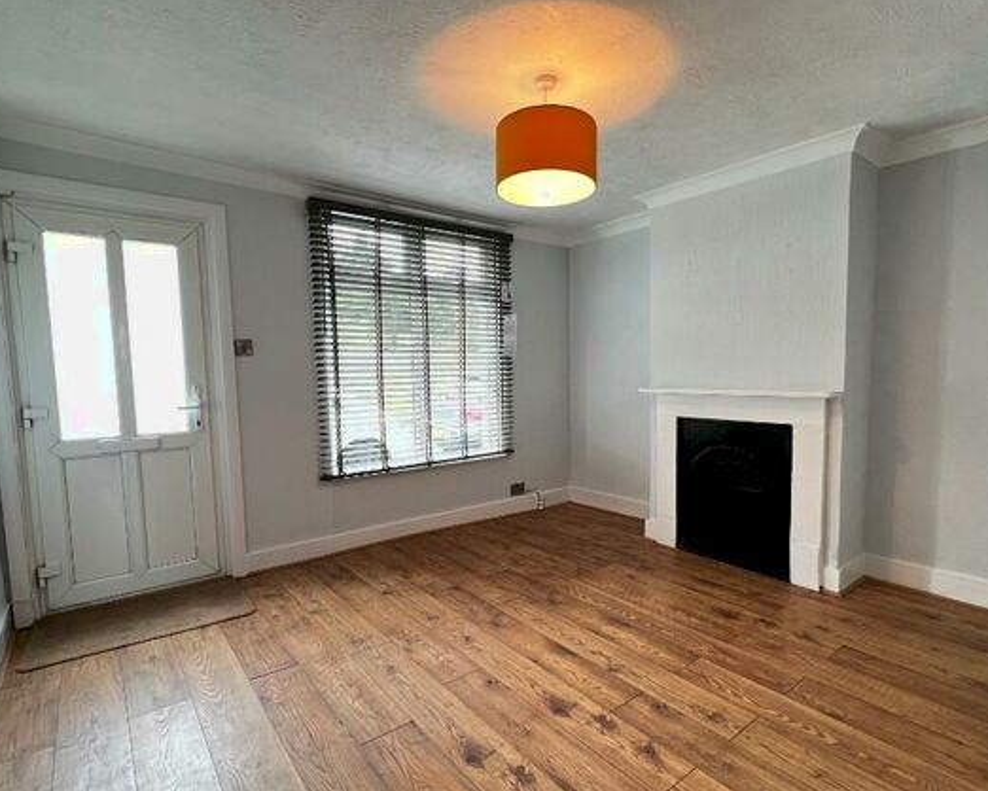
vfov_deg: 77.0
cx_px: 513
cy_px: 413
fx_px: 497
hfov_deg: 89.6
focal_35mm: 17
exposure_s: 1/100
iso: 200
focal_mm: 1.57
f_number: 1.8
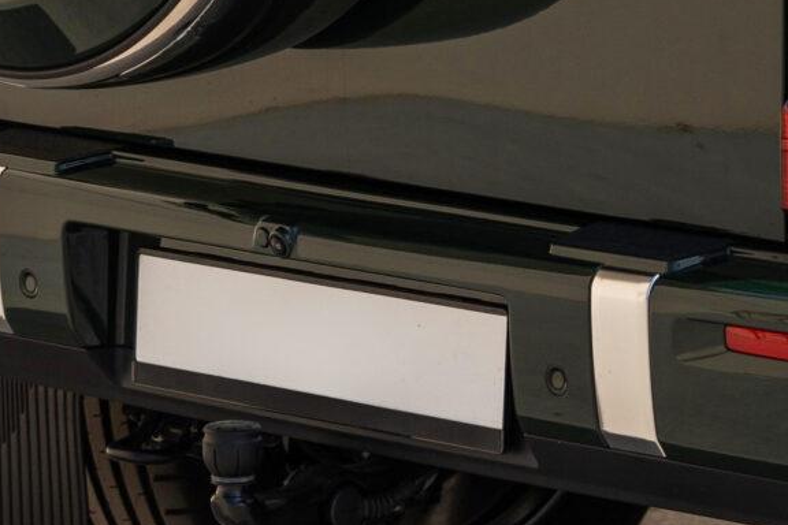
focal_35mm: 311
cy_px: -54
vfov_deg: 4.4
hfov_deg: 6.6
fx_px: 6807
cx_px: 1007
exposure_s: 1/6400
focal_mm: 70
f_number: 2.8
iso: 100
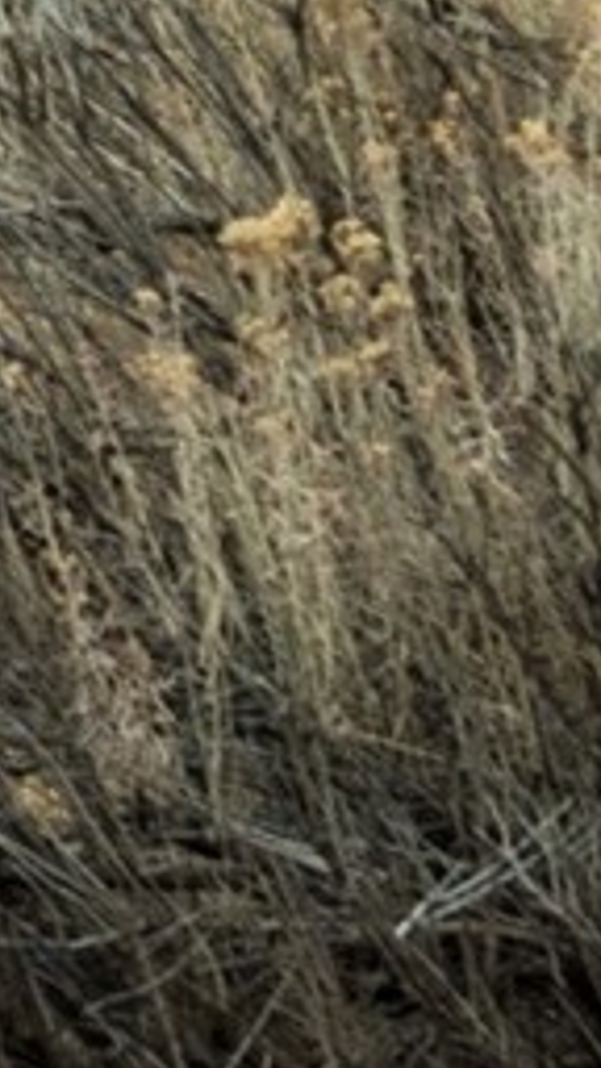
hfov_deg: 3.4
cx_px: -2961
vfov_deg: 6.6
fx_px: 8811
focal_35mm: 311
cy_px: -1464
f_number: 8
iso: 100
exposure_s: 1/640
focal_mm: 35
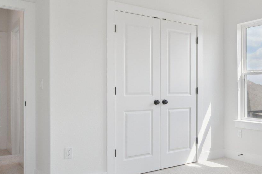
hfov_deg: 47.8
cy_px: 79
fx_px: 269
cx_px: 224
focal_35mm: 37
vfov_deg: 35.9
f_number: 8
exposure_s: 1/250
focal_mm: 10
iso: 400
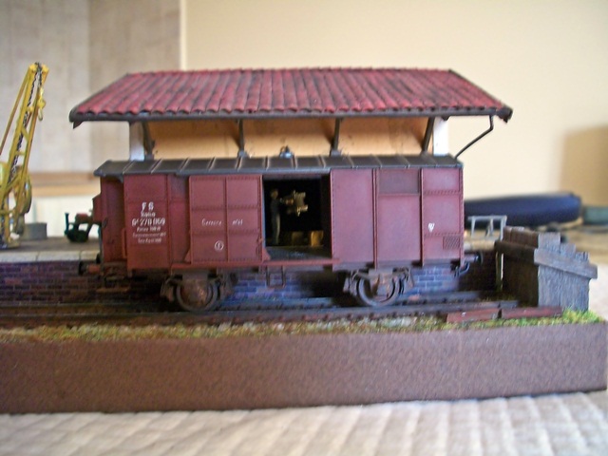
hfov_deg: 52.6
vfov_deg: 40.7
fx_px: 615
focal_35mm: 35
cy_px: 228
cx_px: 304
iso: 200
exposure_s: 1/8
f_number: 3.1
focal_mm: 6.3
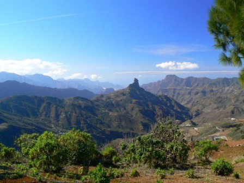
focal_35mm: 36
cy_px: 92
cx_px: 122
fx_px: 254
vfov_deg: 39.7
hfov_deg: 51.4
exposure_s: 1/50
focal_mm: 6
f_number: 7.1
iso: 80
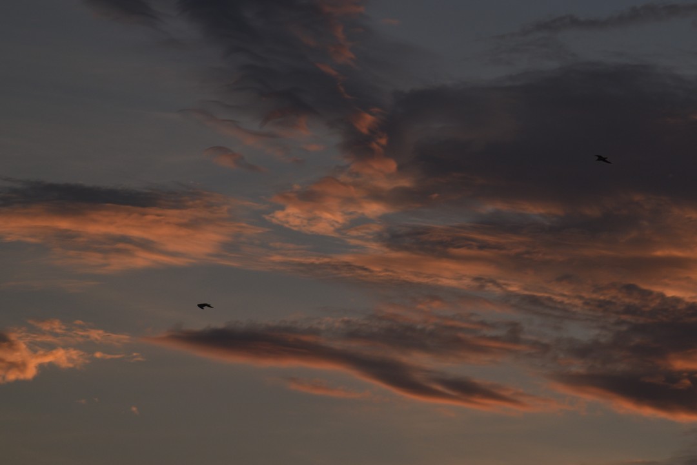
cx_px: 348
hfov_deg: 11.4
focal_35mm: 180
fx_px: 3485
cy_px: 232
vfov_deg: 7.6
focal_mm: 120
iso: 200
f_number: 14
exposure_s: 1/160
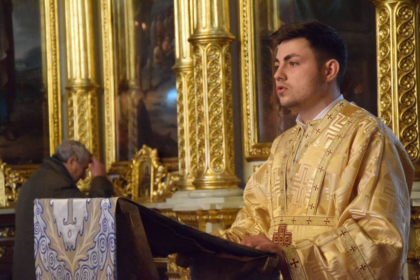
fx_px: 1312
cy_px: 140
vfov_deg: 12.2
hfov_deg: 18.2
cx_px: 210
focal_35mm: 112
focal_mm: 75
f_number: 5.3
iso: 10000
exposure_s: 1/50
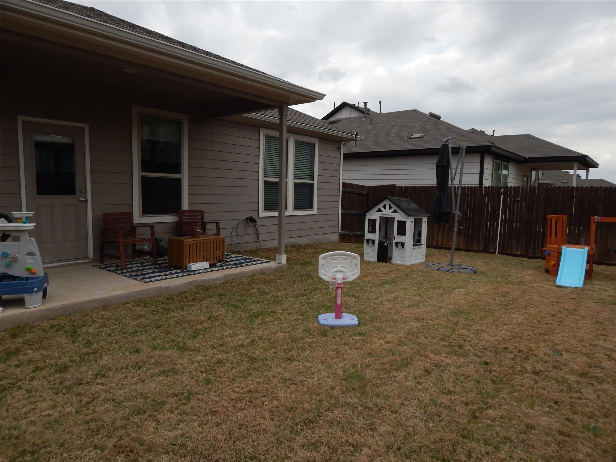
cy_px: 231
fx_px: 409
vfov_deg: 58.9
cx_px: 308
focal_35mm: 23
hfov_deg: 73.9
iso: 125
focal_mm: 4
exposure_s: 1/1000
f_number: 3
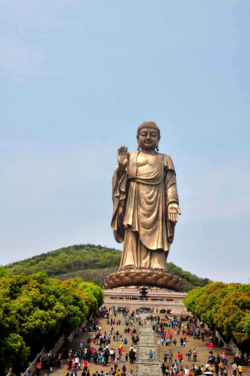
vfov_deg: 43.1
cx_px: 149
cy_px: 178
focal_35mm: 46
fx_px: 475
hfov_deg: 29.4
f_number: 11
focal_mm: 25
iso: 200
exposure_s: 1/250
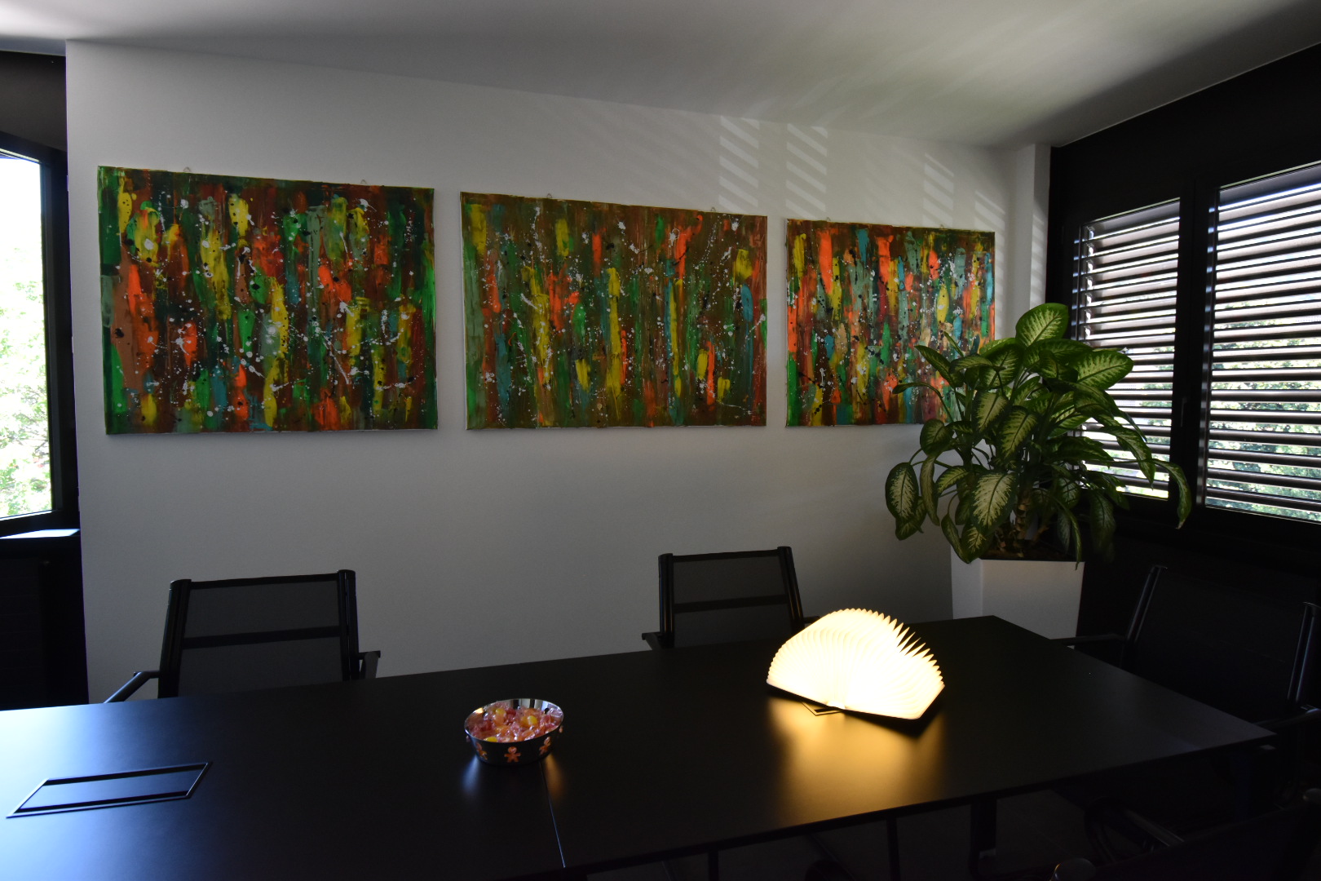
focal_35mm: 20
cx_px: 660
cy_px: 440
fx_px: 715
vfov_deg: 63.2
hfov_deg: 85.4
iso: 1000
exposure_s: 1/100
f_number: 5
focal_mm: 13
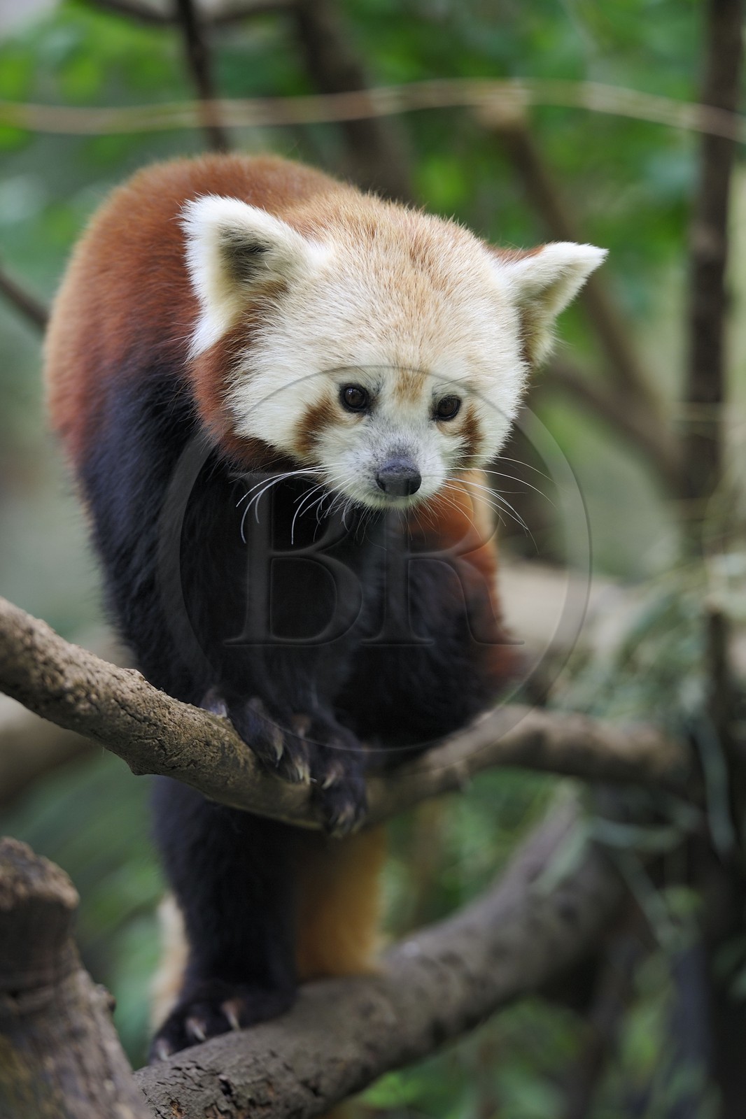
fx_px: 6219
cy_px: 560
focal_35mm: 200
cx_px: 373
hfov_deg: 6.9
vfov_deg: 10.3
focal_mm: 200
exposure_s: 1/100
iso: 400
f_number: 3.5
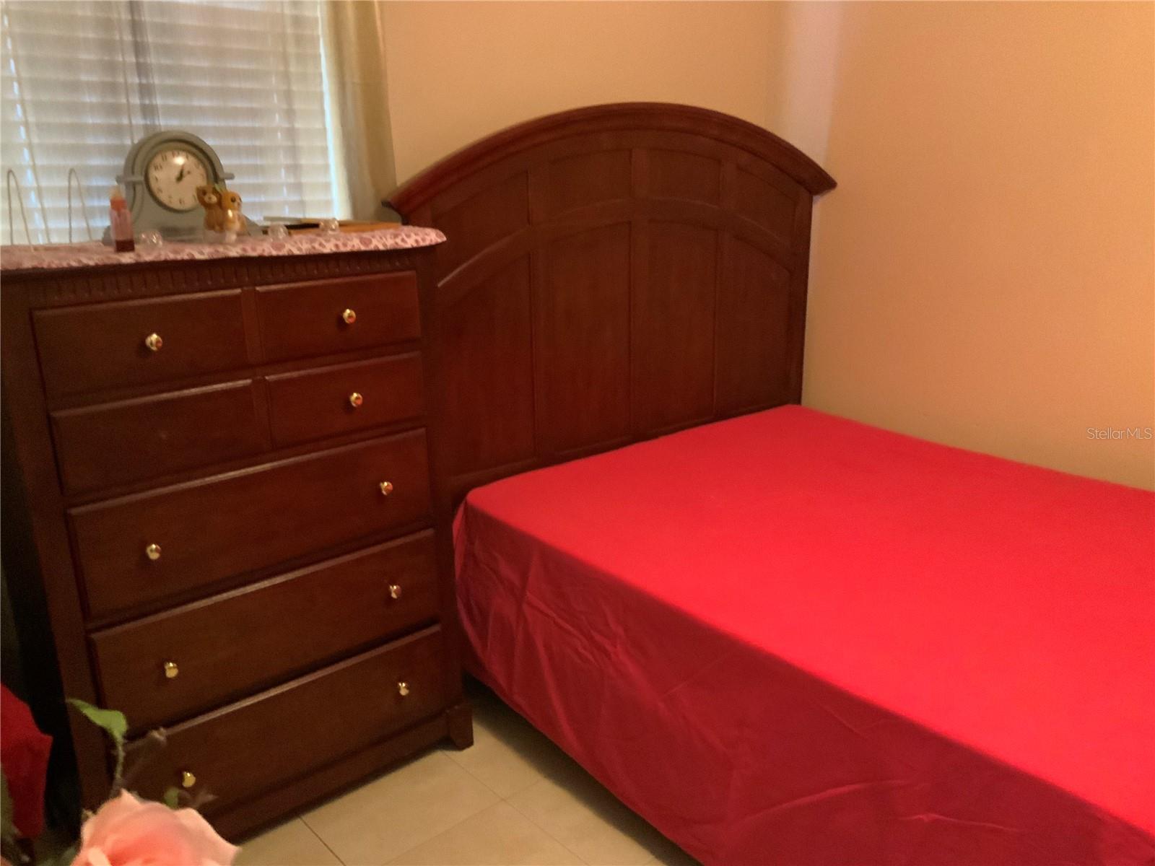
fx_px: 968
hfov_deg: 61.7
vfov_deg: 48.2
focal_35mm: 29
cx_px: 578
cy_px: 433
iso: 500
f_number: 1.8
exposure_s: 1/20
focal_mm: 3
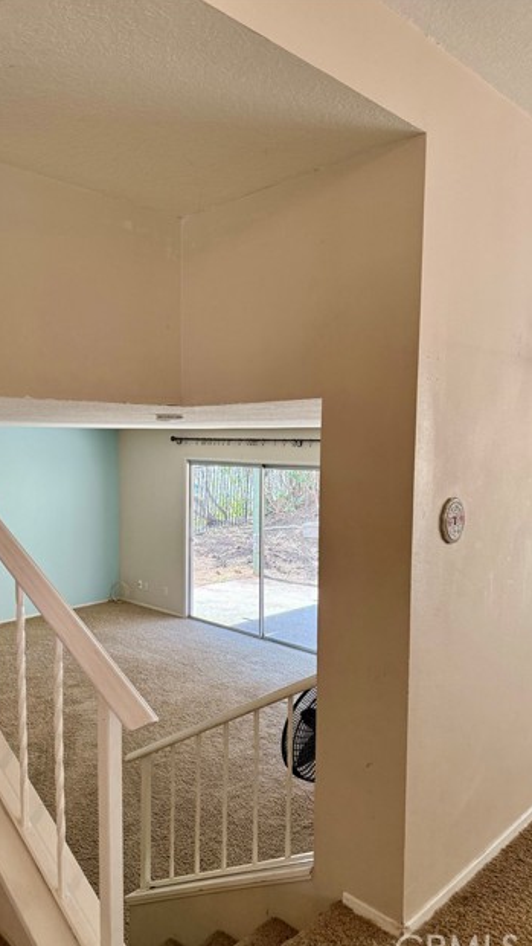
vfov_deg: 69.8
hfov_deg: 42.4
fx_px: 677
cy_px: 482
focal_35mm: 27
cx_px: 180
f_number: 1.78
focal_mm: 6.76
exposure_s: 1/132
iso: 200
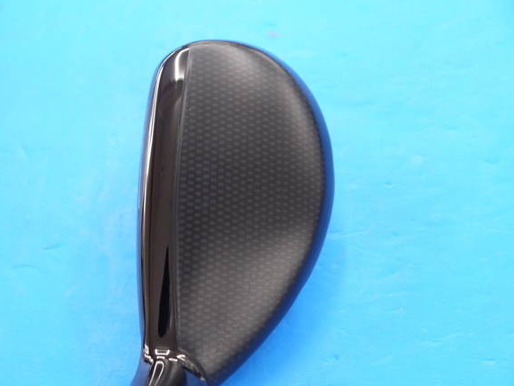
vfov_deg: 15.7
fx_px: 1396
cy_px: 212
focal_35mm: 94
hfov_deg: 20.9
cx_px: 234
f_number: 5.6
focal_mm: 42
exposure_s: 1/60
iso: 800
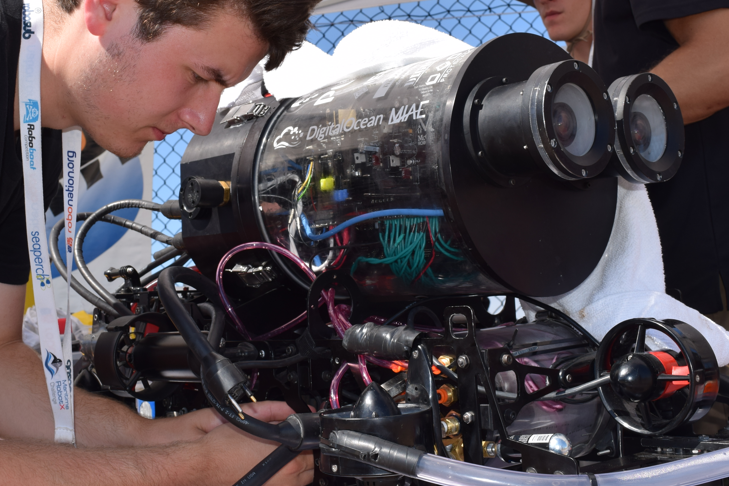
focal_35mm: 54
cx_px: 298
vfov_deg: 25.0
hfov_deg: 36.9
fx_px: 1089
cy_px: 144
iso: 100
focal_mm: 23
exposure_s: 1/200
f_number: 10
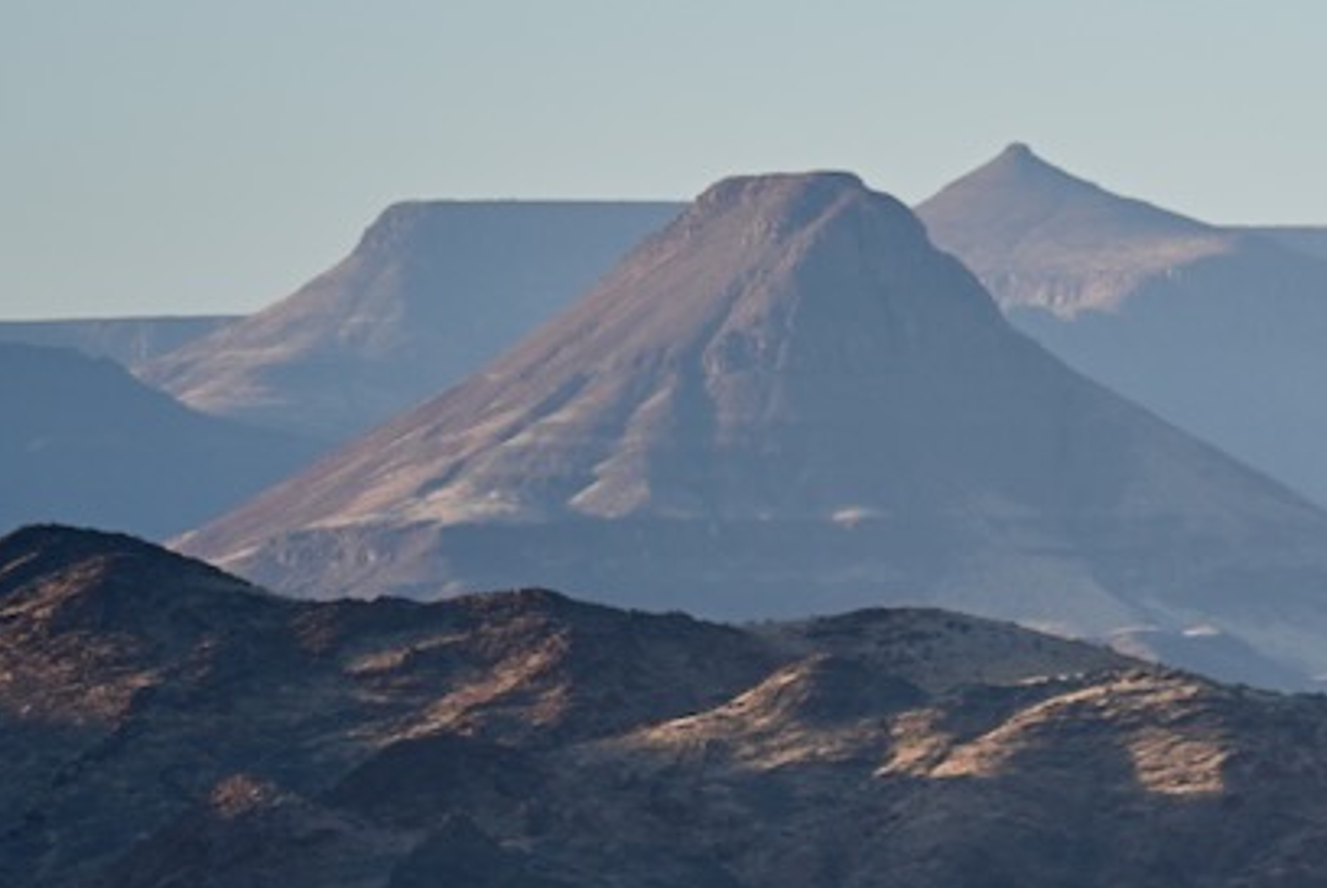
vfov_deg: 2.1
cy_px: 995
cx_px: 1659
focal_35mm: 641
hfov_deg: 3.2
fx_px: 23653
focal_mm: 238
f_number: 5.3
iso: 110
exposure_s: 1/250
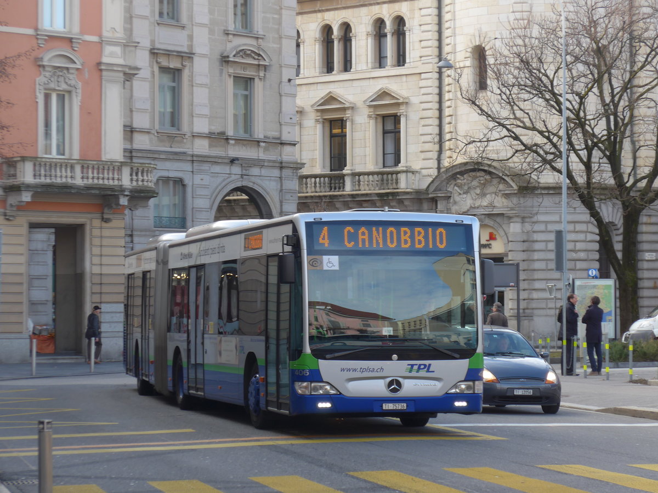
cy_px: 246
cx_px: 329
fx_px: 2091
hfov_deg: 17.9
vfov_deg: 13.5
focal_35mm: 110
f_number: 4.9
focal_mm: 21.6
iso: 80
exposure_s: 1/100
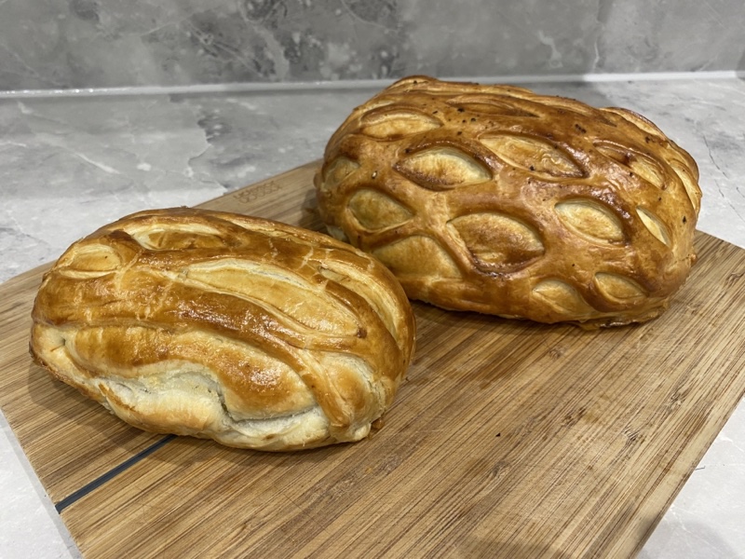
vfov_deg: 53.1
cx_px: 372
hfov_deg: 67.3
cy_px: 280
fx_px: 560
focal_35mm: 26
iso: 80
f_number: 1.8
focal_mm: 4.25
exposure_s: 1/50
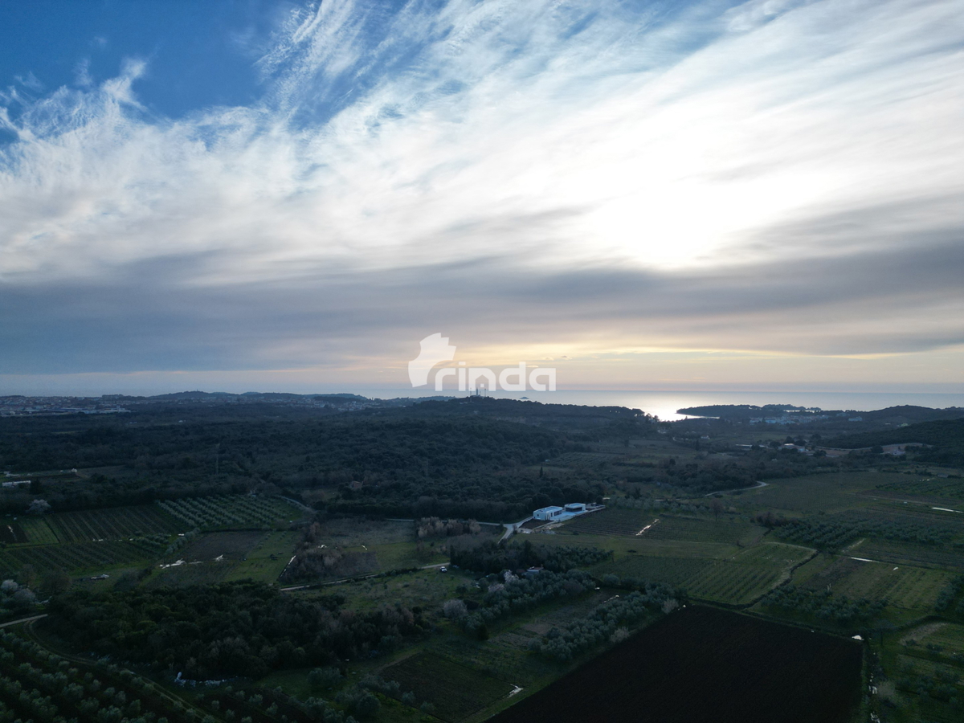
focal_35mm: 24
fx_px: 668
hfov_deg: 71.6
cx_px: 482
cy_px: 362
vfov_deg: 56.8
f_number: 1.7
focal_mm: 6.72
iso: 100
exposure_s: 1/3000
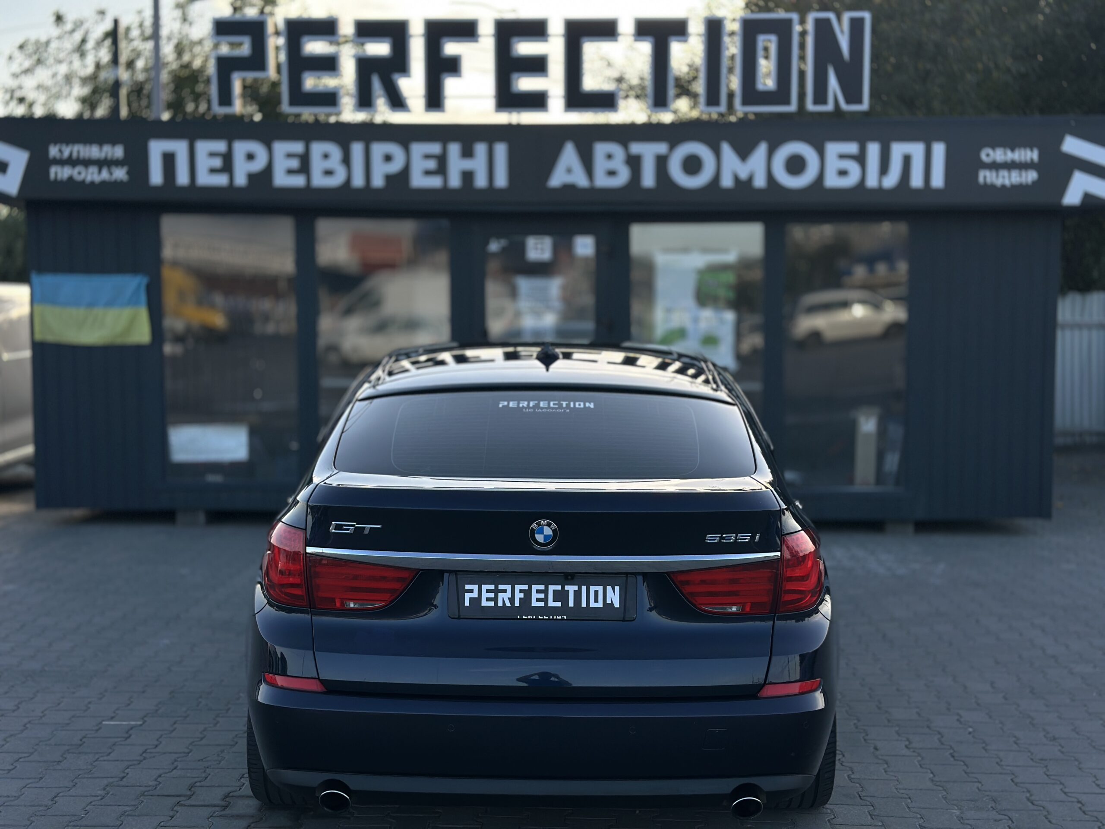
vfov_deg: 30.3
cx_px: 552
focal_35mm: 48
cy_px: 414
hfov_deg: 39.7
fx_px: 1532
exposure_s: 1/1695
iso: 80
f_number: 1.78
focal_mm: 6.86
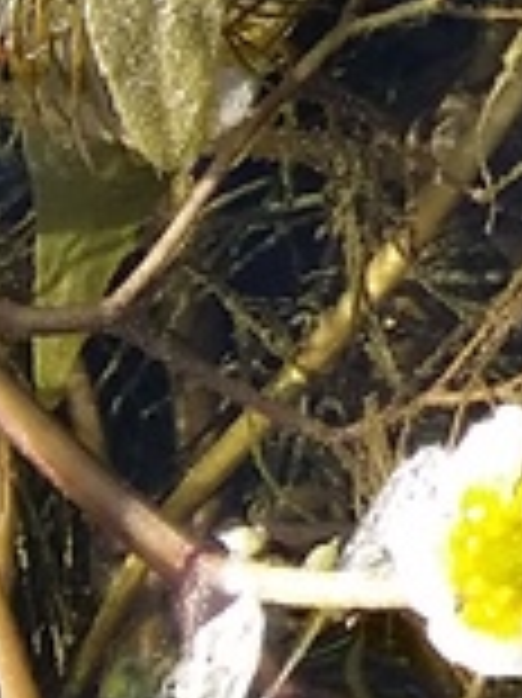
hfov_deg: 5.0
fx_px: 5497
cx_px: 1966
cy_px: -937
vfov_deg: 6.9
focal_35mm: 273
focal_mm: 4.13
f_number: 2.2
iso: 50
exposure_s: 1/262
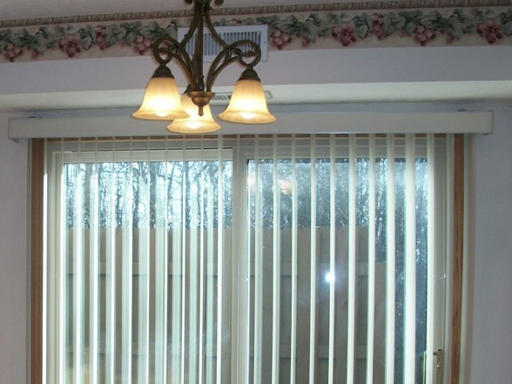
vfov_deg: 23.5
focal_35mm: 61
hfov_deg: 31.0
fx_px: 902
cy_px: 327
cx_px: 116
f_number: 3.1
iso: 80
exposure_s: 1/200
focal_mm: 6.3
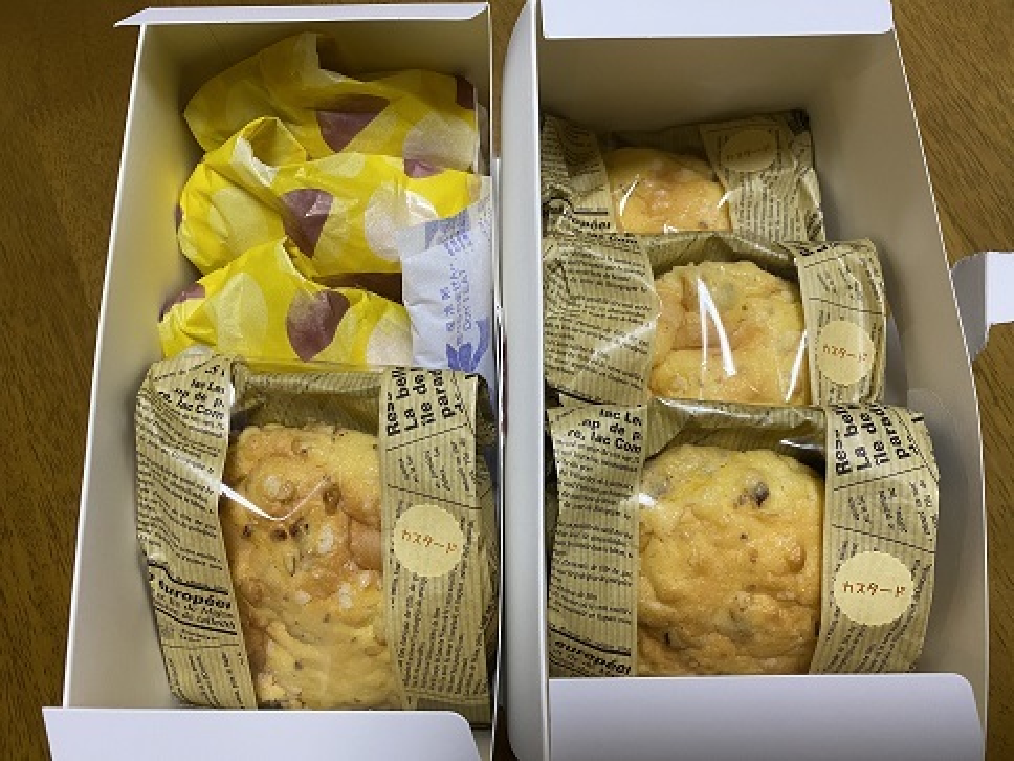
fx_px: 762
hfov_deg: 67.3
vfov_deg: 53.1
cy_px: 380
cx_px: 507
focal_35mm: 26
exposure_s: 1/70
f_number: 1.8
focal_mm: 4.25
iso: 125
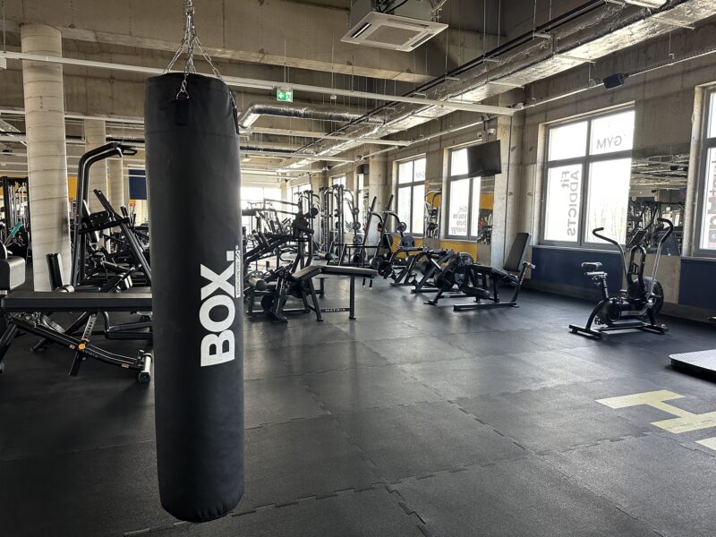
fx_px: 496
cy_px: 268
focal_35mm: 24
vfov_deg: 56.8
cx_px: 358
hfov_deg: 71.6
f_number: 1.78
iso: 200
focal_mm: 6.86
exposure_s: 1/121
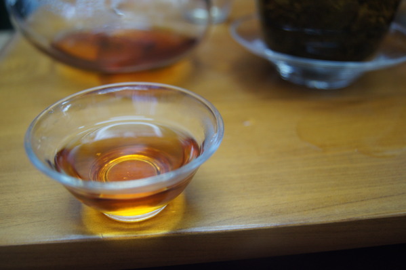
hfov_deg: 49.6
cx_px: 203
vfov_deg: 34.1
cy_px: 135
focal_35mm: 39
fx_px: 439
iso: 640
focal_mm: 26
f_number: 4
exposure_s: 1/40
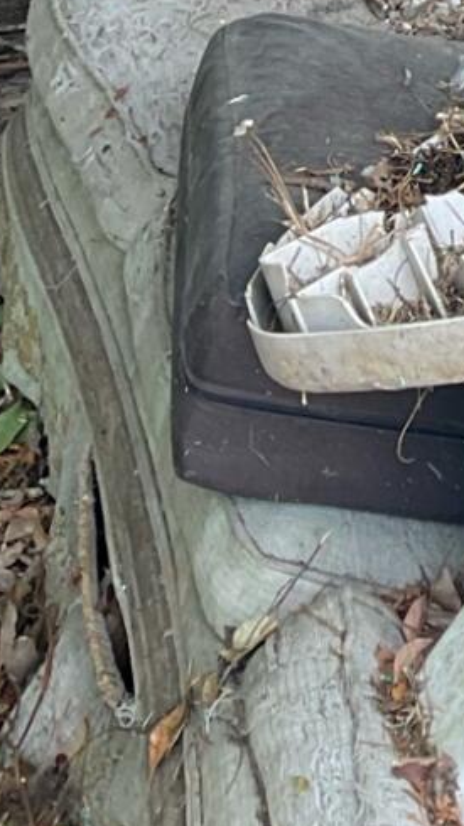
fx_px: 2826
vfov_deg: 14.0
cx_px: 1050
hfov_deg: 8.7
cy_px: -838
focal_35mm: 129
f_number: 1.8
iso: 25
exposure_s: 1/120
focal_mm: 3
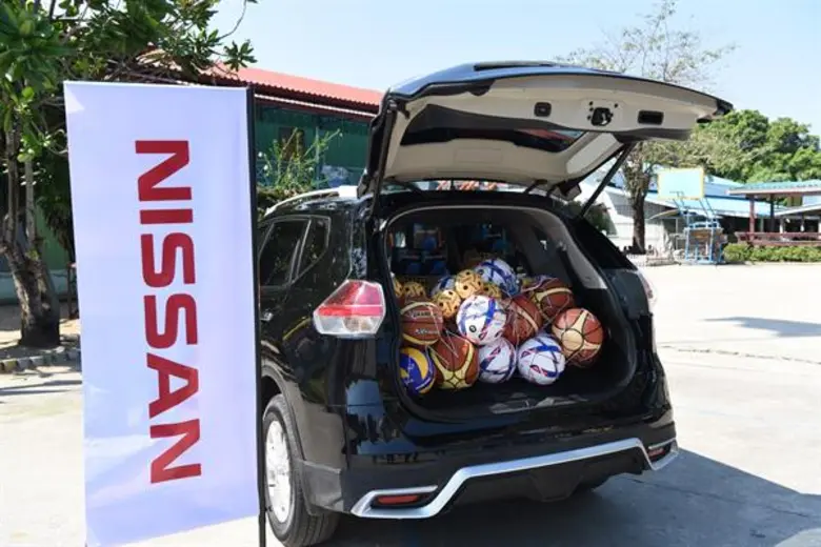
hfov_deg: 58.7
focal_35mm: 32
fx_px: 730
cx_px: 410
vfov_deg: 41.1
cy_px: 274
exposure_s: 1/250
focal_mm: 32
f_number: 6.3
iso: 125
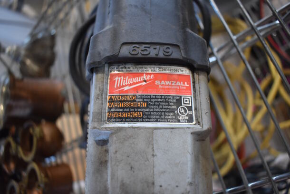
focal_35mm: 27
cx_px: 145
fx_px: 218
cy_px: 97
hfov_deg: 67.3
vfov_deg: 48.0
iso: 1400
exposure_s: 1/60
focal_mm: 18
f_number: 4
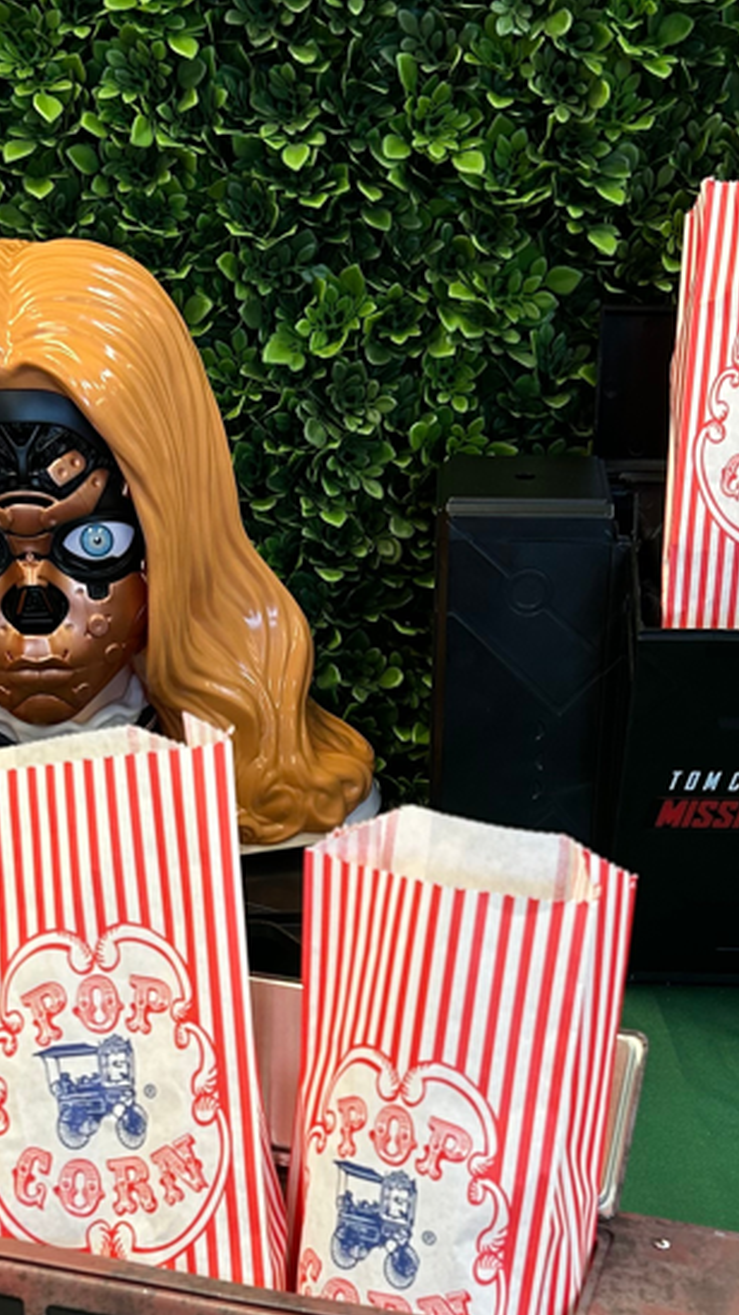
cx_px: 346
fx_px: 2161
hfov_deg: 19.4
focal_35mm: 62
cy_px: 955
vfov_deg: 33.3
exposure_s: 1/61
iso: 64
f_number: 1.5
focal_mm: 5.7
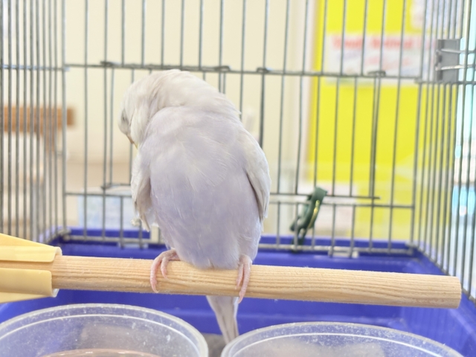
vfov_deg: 28.0
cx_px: 238
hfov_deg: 36.8
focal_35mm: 52
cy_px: 178
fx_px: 715
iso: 100
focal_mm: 5.96
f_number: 1.6
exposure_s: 1/100
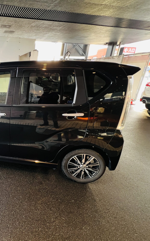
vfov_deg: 88.0
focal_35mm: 19
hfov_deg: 52.7
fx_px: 124
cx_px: 9
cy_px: 124
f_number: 1.8
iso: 250
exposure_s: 1/63
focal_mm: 1.57
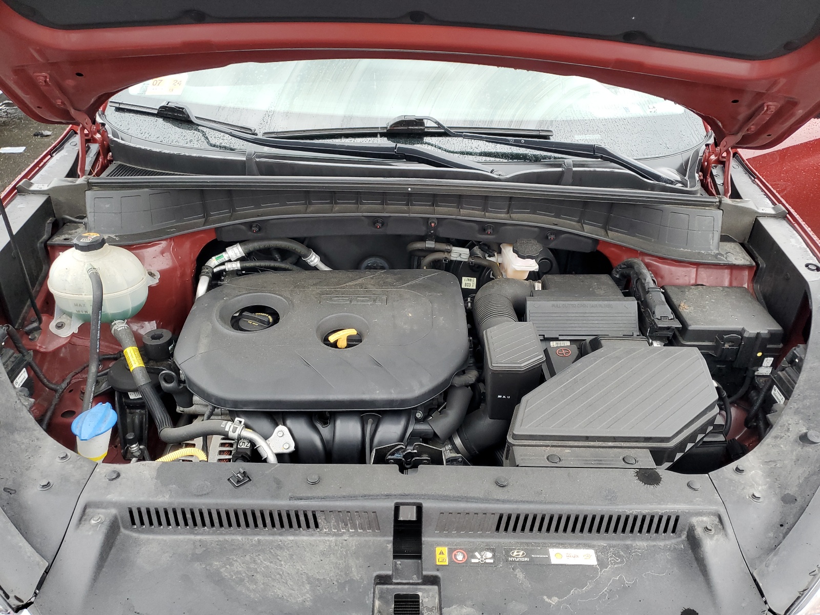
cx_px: 410
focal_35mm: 26
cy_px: 308
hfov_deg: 67.3
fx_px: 616
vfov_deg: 53.1
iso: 70
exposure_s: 1/60.2
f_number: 1.5
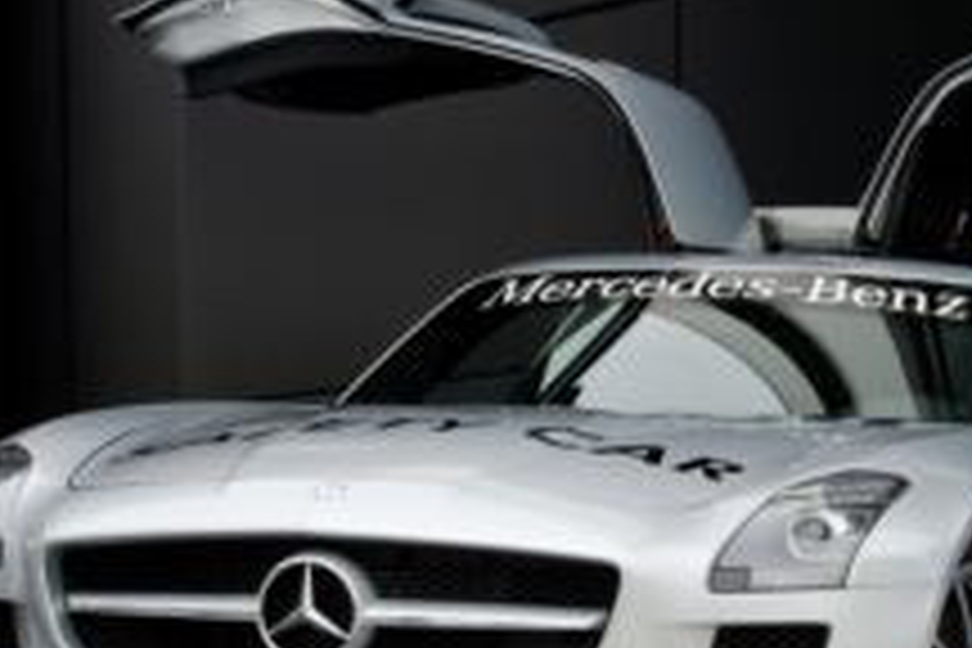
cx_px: 922
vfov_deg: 5.9
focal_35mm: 232
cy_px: 146
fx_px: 6264
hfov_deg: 8.8
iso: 100
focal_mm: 85
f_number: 20
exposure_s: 1/6
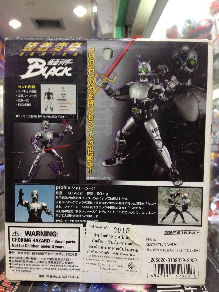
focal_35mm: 35
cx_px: 110
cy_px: 146
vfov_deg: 52.6
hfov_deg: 40.7
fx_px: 295
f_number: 2.4
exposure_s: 1/20
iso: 125
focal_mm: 4.28
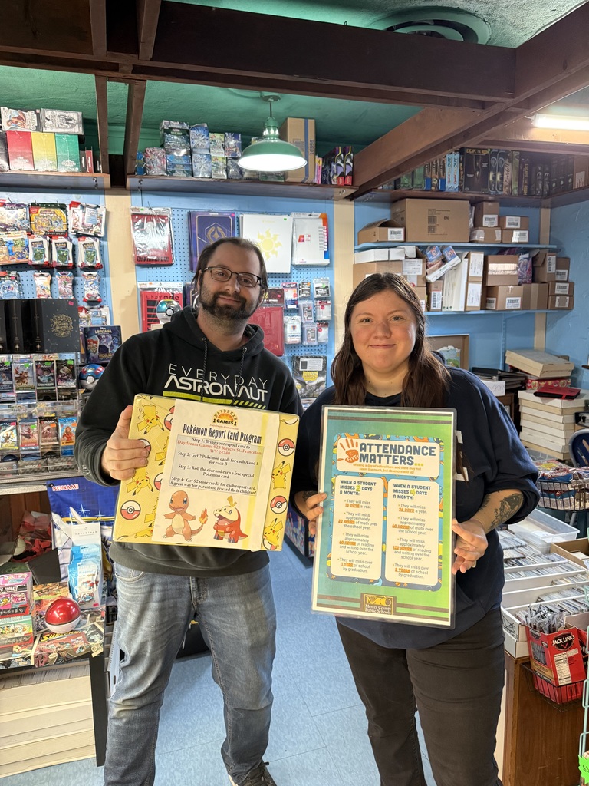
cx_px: 294
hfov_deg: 56.8
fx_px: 544
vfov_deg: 71.6
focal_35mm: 24
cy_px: 393
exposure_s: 1/60
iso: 400
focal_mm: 6.76
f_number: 1.78
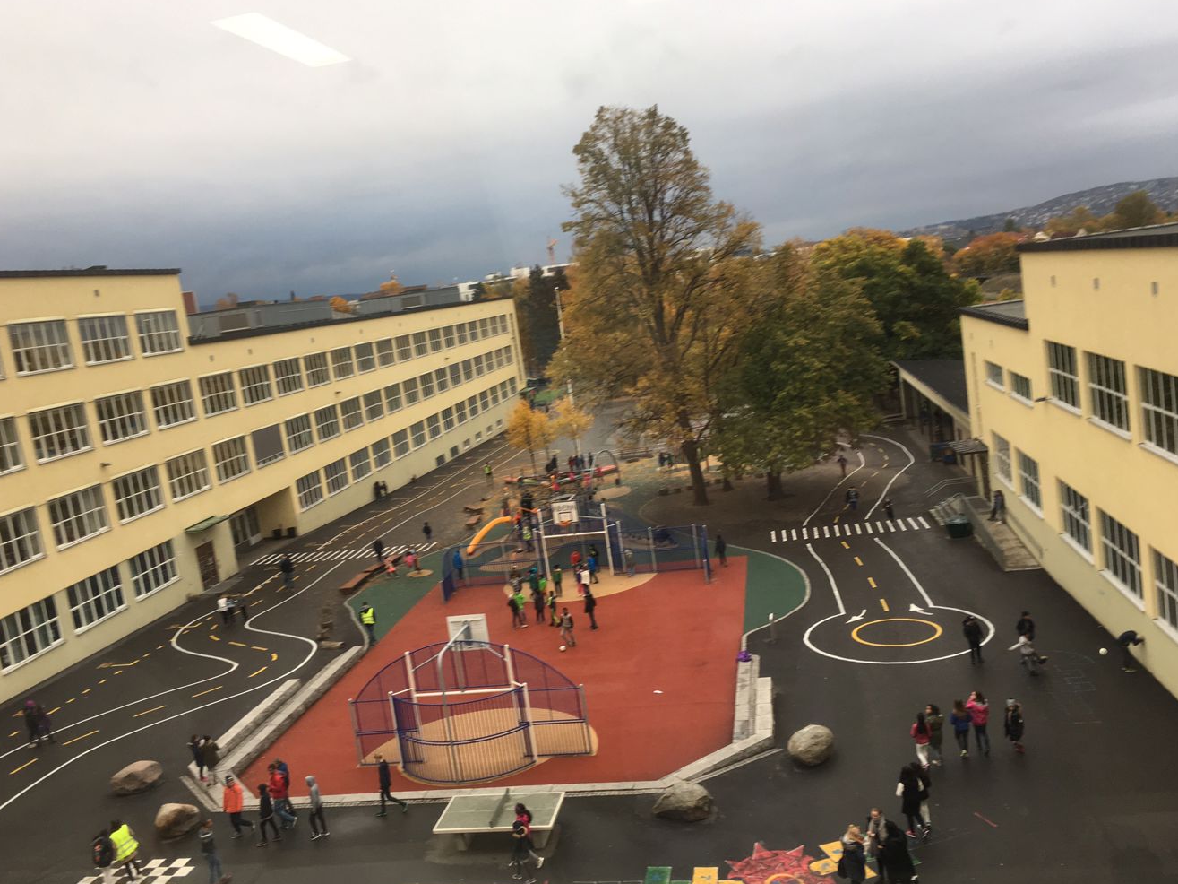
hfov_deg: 60.0
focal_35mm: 30
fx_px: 1021
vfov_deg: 46.8
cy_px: 431
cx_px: 573
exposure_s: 1/100
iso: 32
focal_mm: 4.15
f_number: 2.2
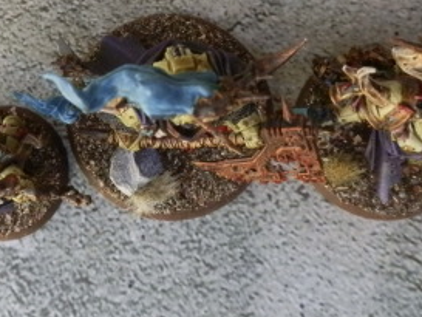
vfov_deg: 25.7
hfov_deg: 34.1
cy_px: 26
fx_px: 671
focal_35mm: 55
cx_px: 97
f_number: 3.1
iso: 400
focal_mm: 5
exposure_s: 1/100
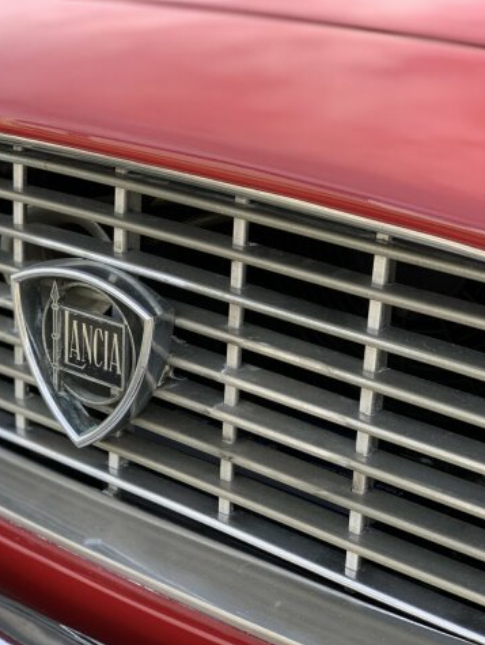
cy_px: 322
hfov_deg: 20.9
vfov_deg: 27.8
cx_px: 134
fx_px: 1306
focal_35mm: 70
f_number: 2.4
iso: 16
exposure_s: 1/122
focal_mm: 6
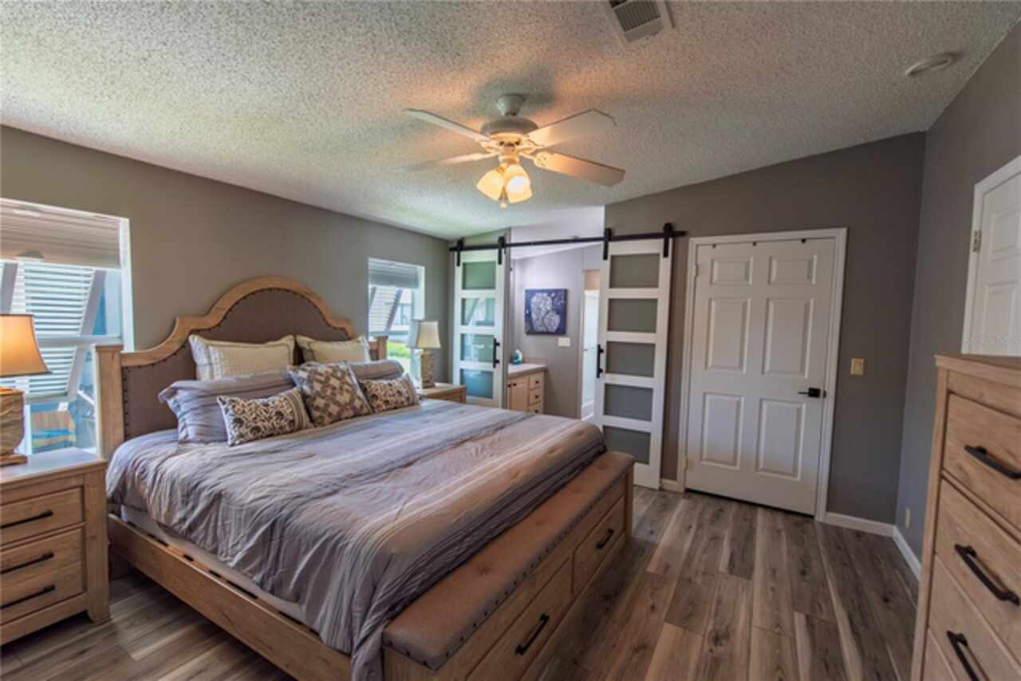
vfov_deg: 77.4
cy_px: 340
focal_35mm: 15
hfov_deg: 100.4
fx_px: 425
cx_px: 510
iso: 100
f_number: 3.5
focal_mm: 15
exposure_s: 1/50
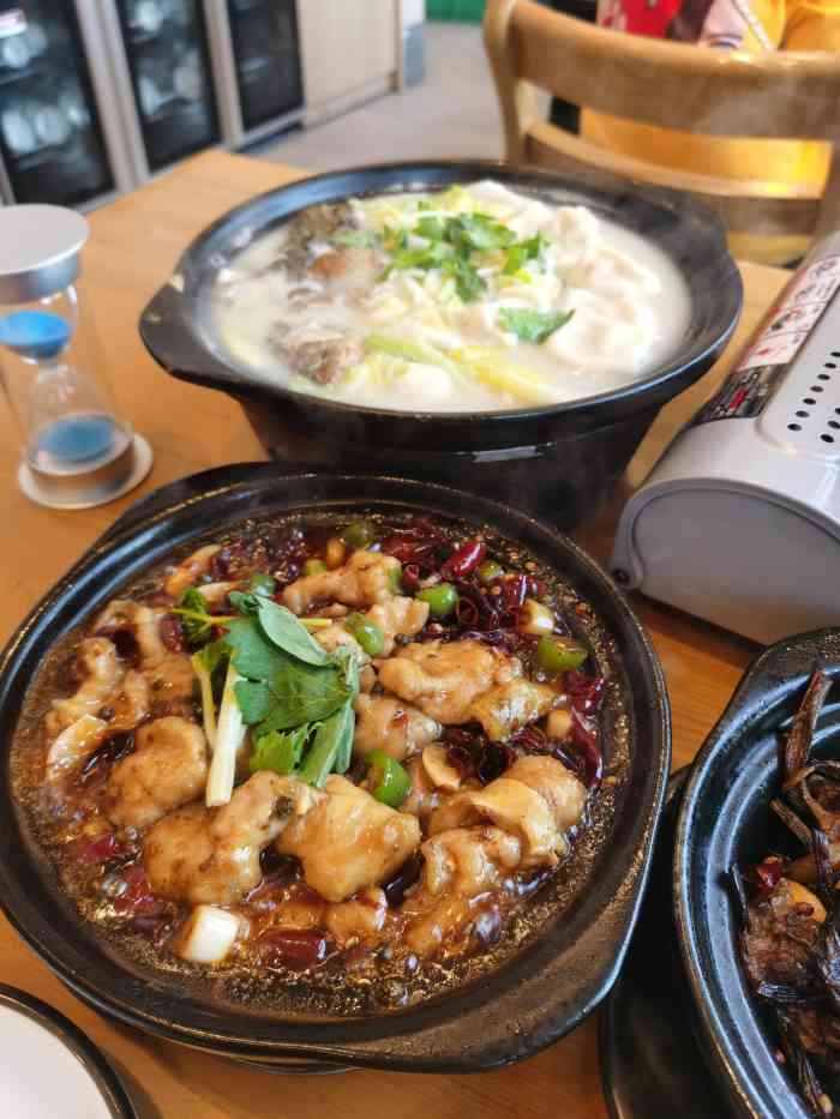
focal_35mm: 27
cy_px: 560
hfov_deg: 51.4
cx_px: 420
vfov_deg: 65.3
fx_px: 873
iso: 200
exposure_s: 1/100
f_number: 1.6
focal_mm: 5.56
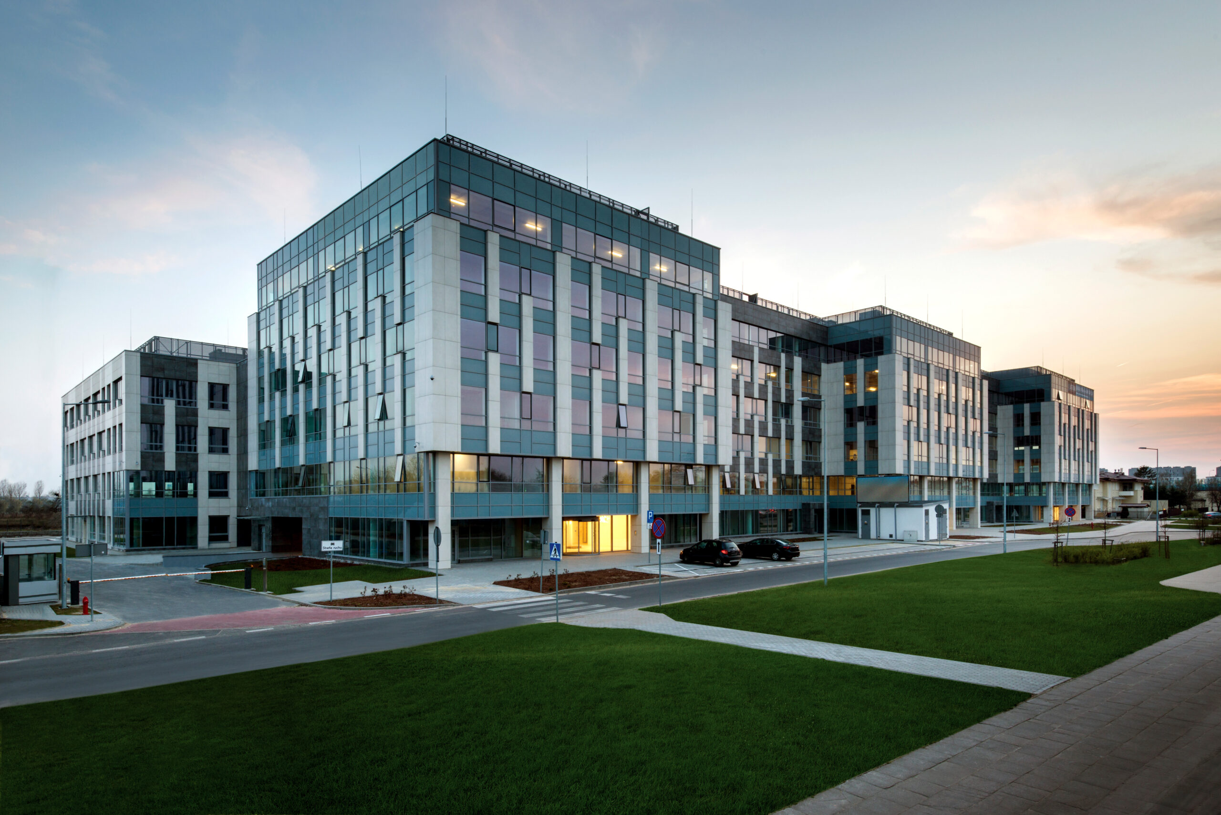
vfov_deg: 62.0
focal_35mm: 20
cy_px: 408
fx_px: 679
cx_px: 610
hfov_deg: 84.0
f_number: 16
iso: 100
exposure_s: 1/3
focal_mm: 20
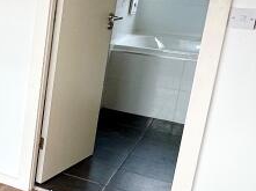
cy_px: 72
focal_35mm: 65
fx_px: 480
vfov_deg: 22.5
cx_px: -170
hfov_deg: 22.1
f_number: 2.2
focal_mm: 2.22
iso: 64
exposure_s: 1/100
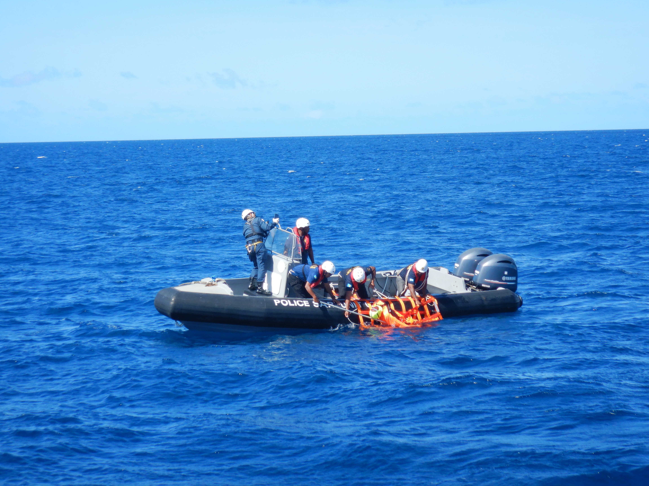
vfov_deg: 12.3
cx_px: 324
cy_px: 243
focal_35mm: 120
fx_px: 2250
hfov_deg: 16.4
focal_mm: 21.5
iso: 125
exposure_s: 1/500
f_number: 4.9
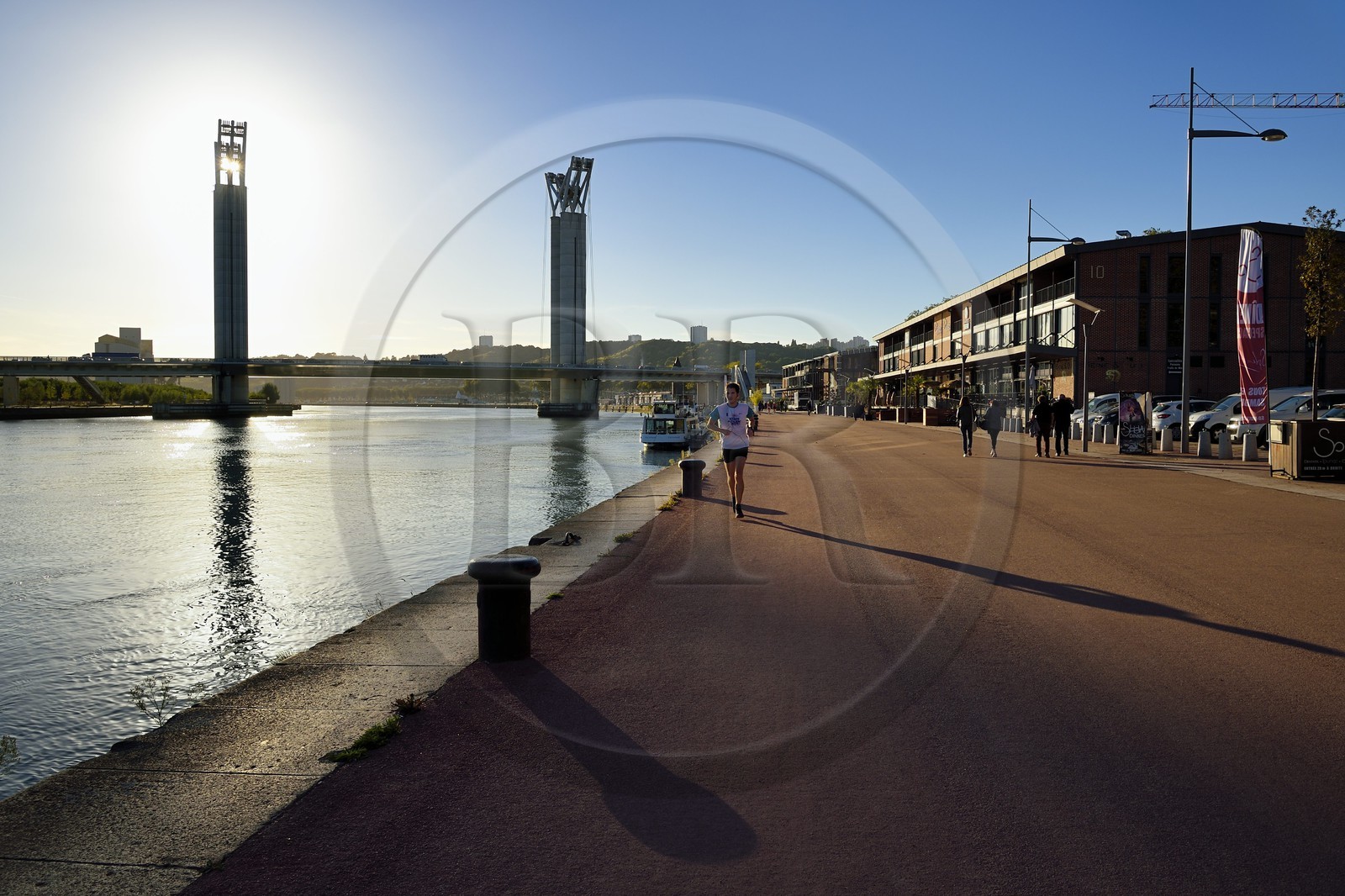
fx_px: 1008
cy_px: 448
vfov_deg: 47.9
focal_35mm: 27
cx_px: 672
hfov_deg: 67.4
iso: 200
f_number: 10
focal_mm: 27
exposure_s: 1/400
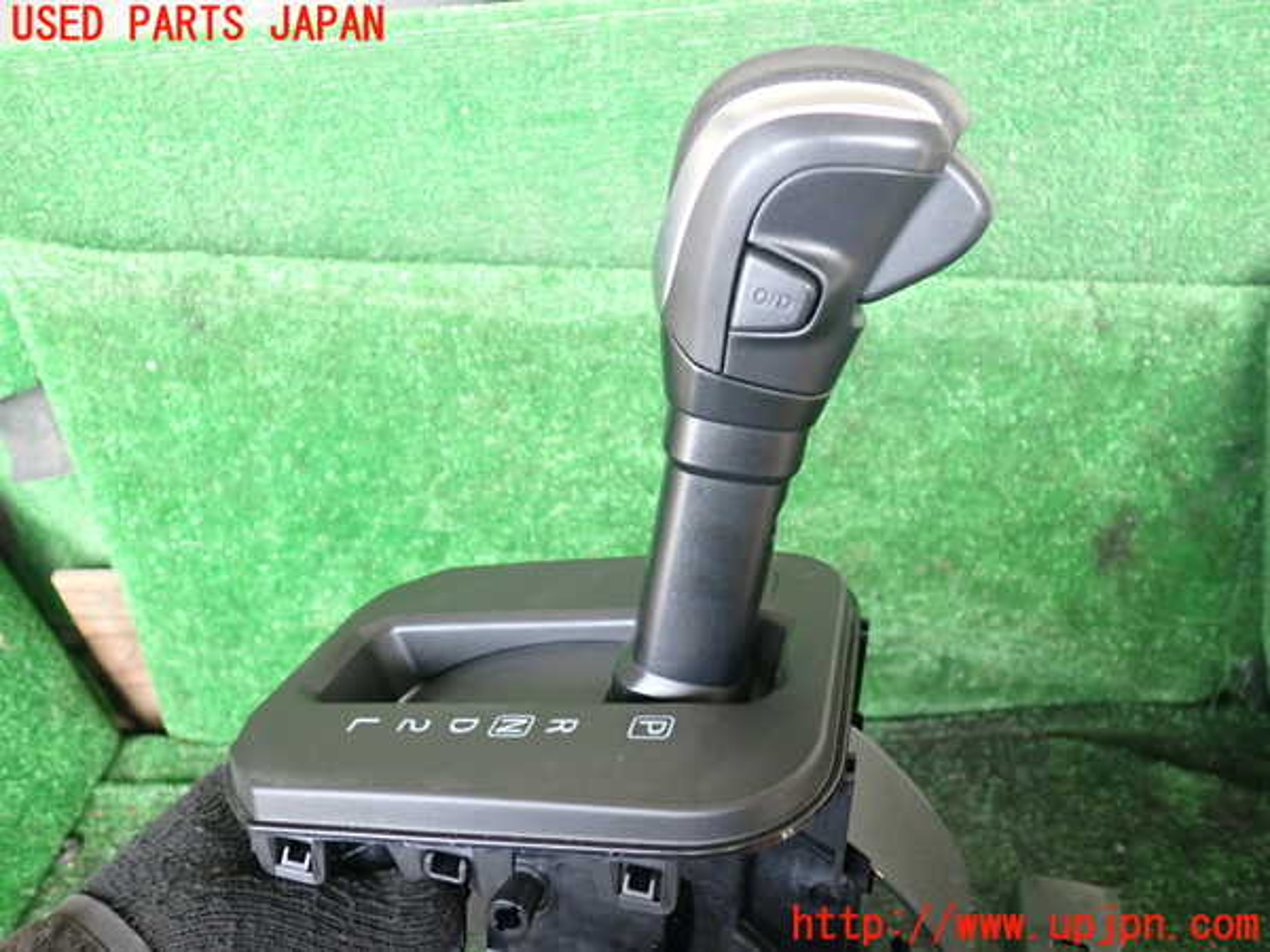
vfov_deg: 46.8
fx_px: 1101
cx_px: 635
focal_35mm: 30
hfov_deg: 60.0
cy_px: 476
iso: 250
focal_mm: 5.4
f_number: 2.3
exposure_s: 1/30
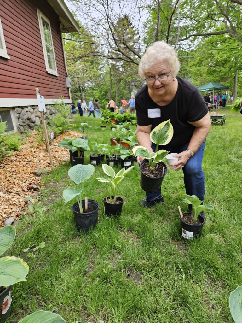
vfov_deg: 73.9
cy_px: 162
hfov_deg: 58.9
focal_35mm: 23
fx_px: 214
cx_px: 121
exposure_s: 1/120
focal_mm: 5.4
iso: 32
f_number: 1.8
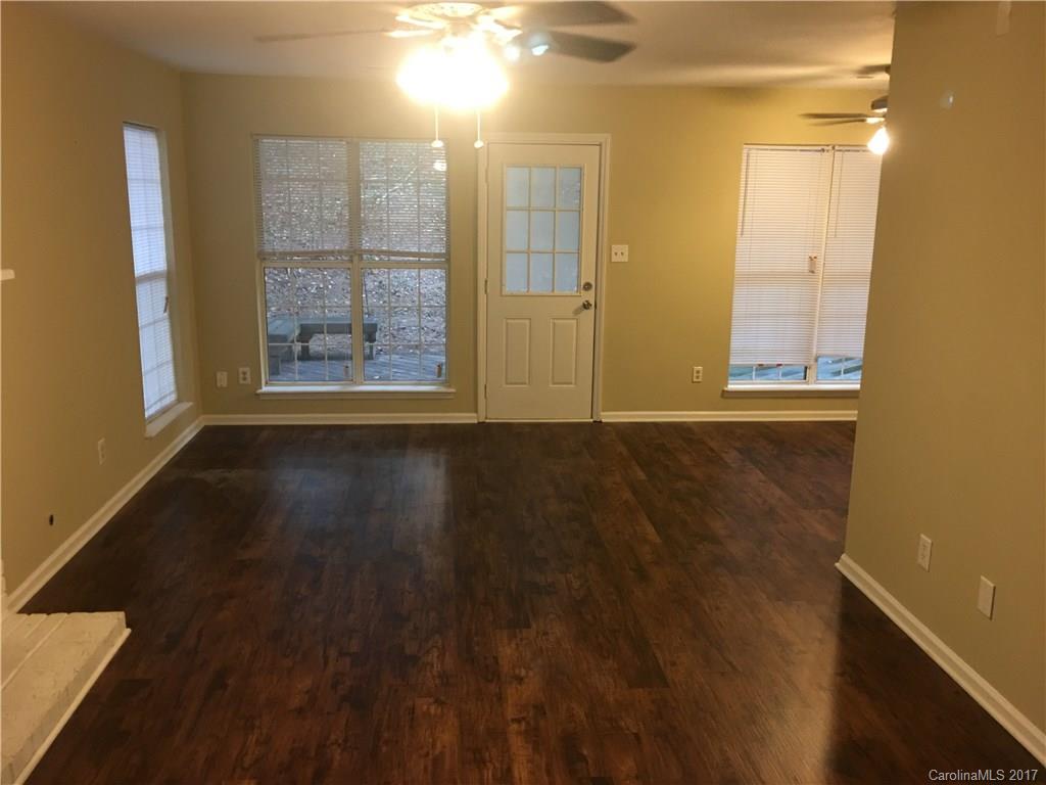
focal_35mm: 29
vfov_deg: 48.2
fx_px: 876
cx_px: 523
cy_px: 392
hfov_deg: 61.7
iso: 80
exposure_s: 1/15
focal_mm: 4.15
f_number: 2.2
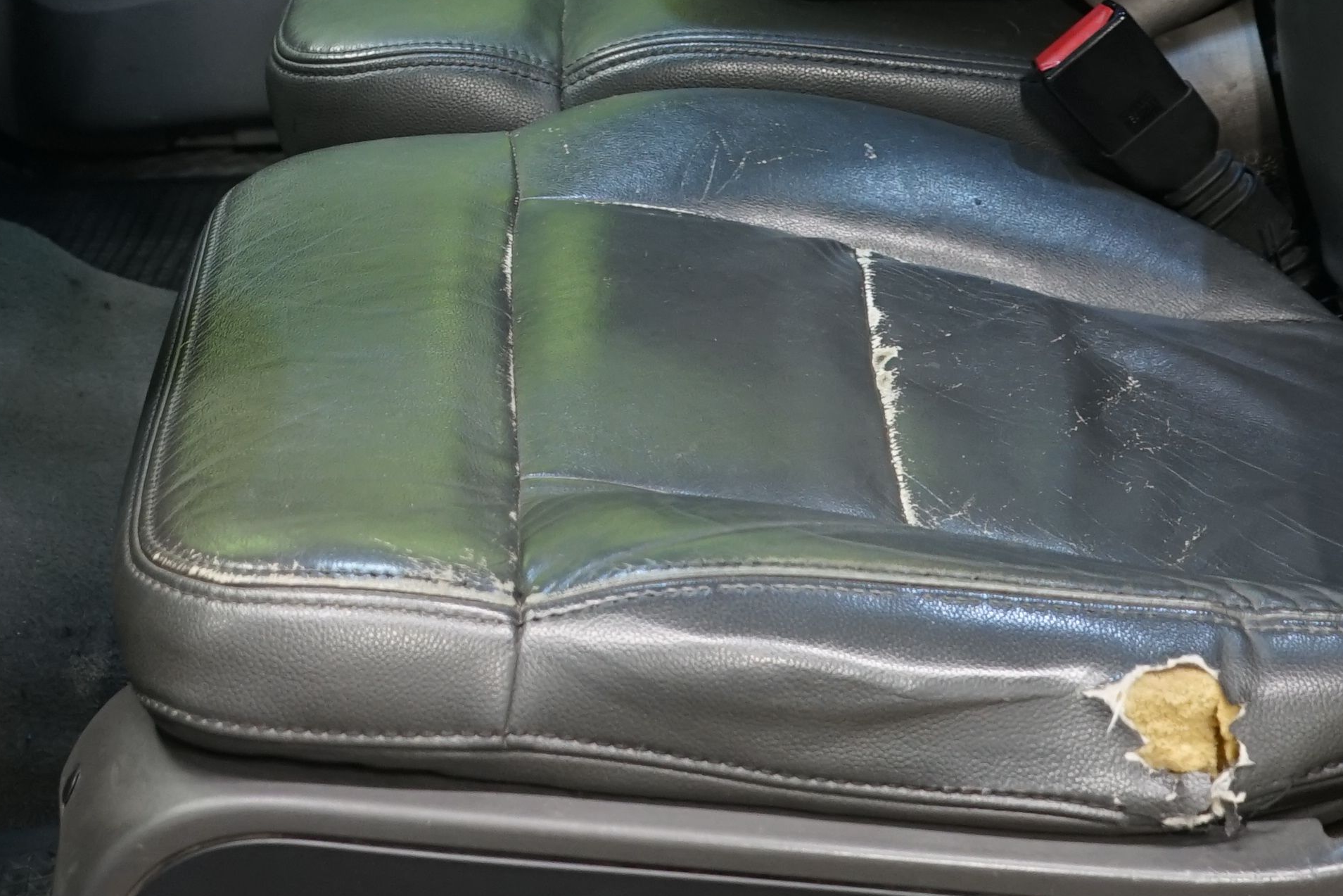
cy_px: -301
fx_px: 3283
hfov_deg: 22.8
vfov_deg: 14.8
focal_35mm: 88
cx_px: 289
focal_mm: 28
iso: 800
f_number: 5
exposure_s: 1/13
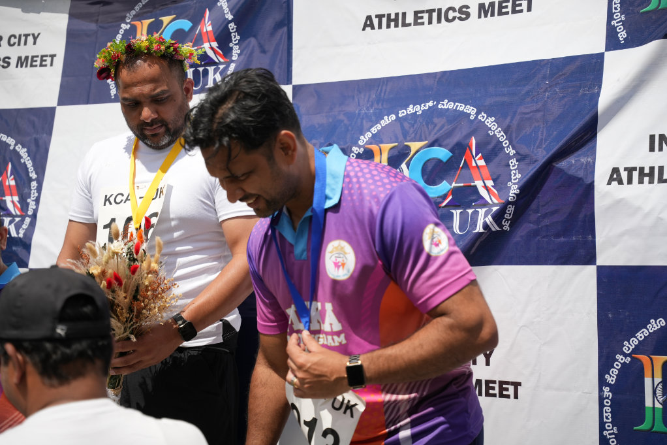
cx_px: 334
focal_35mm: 56
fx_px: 1041
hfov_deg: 35.5
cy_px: 222
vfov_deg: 24.1
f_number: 2.8
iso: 250
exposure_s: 1/6400
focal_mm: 56.2
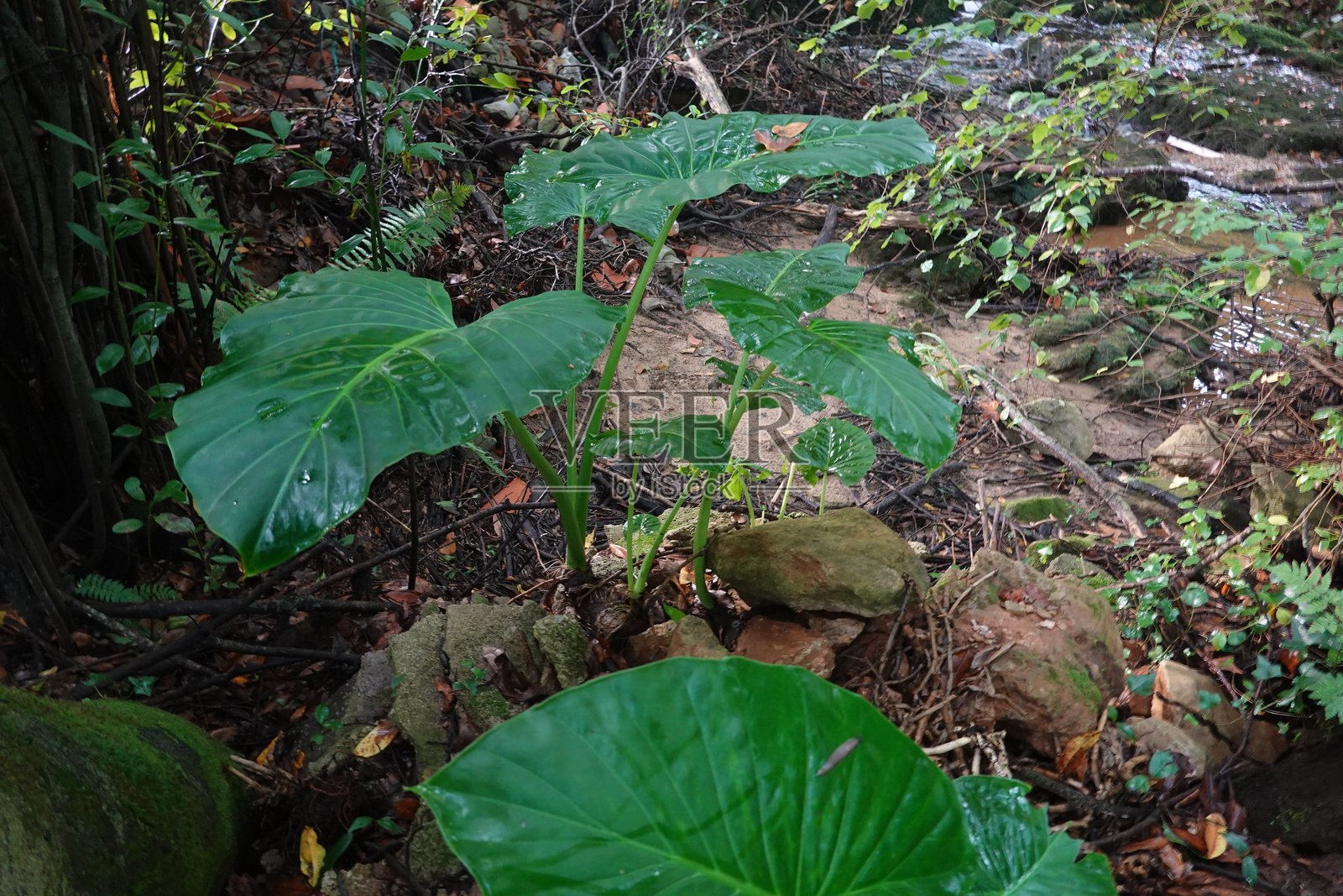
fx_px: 895
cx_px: 672
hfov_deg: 73.7
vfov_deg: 53.1
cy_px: 448
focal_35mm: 24
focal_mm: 9
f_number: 2.8
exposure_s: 1/10
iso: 800
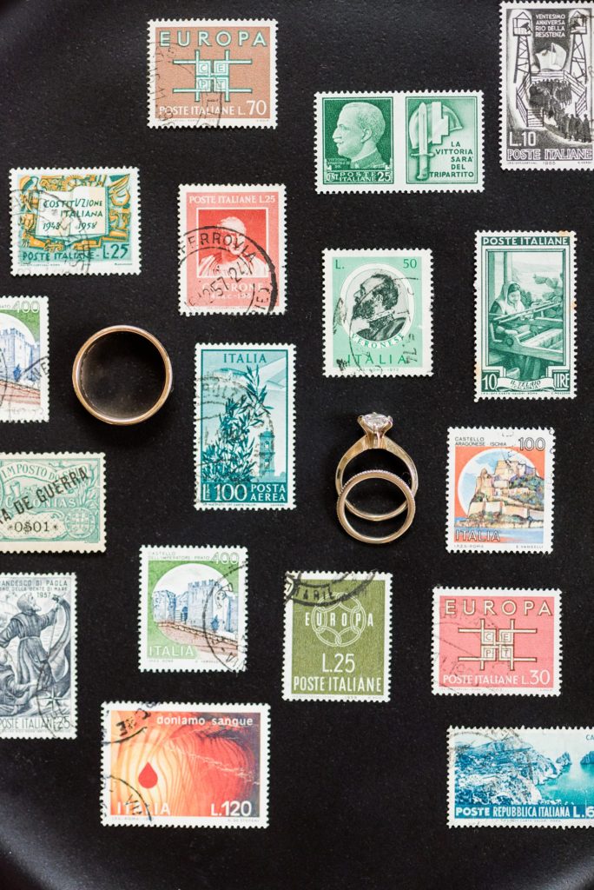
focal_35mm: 105
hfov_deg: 13.1
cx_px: 297
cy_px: 445
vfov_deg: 19.4
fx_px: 2595
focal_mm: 105
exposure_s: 1/250
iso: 1000
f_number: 4
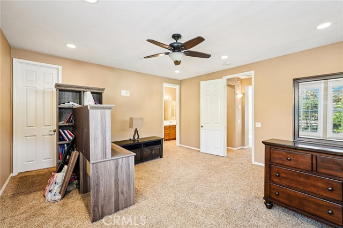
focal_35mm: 16
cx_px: 172
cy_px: 114
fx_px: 152
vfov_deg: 73.7
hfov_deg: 96.8
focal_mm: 16
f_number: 8
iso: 400
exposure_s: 1/8
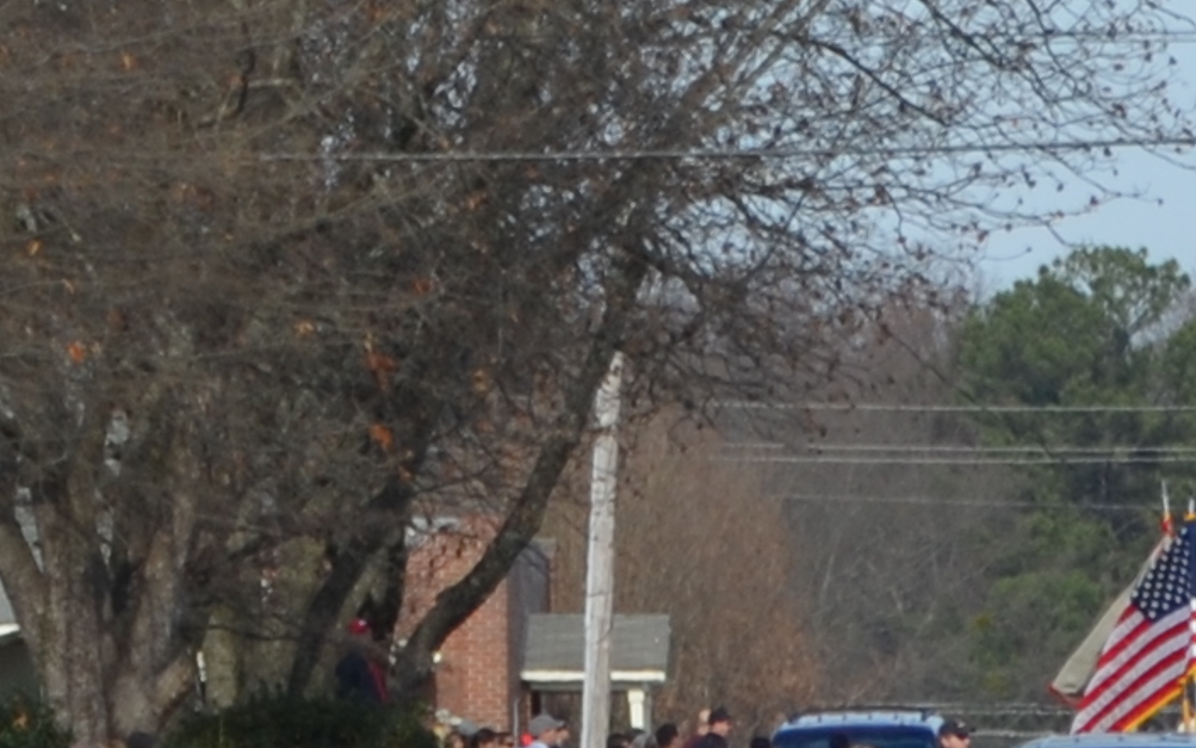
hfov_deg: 3.6
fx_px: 19151
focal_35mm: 588
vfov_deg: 2.2
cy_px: 1130
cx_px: 793
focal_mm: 55
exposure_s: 1/250
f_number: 8
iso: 100
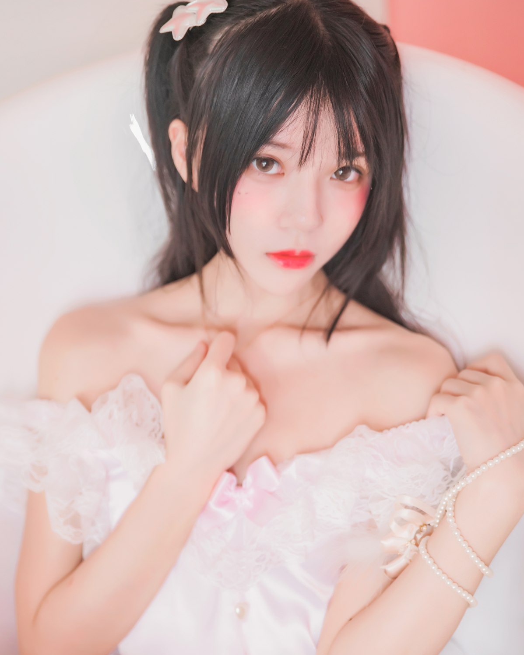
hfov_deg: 21.9
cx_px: 262
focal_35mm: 70
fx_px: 1357
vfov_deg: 27.1
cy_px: 354
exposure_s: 1/160
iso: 2000
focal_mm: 62
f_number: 2.8
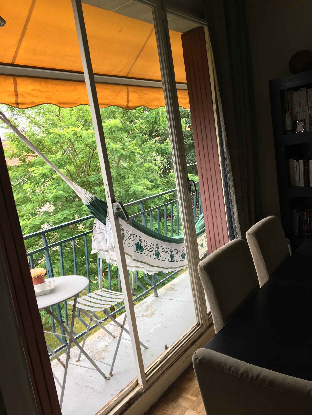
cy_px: 208
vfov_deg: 61.7
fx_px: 348
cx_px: 156
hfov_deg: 48.2
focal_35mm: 29
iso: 25
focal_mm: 4.15
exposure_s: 1/100
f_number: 2.2
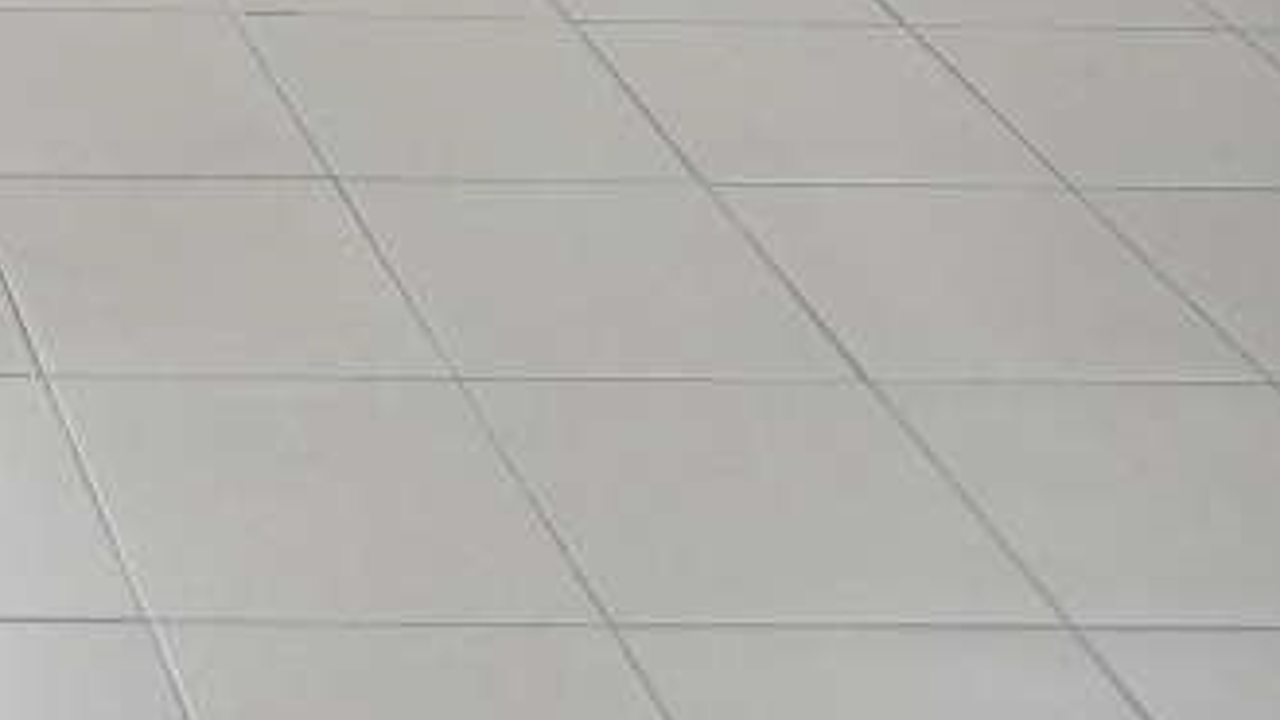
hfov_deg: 17.9
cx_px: -728
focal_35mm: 105
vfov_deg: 10.9
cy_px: -520
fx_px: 3563
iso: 4000
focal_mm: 20
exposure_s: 1/160
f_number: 4
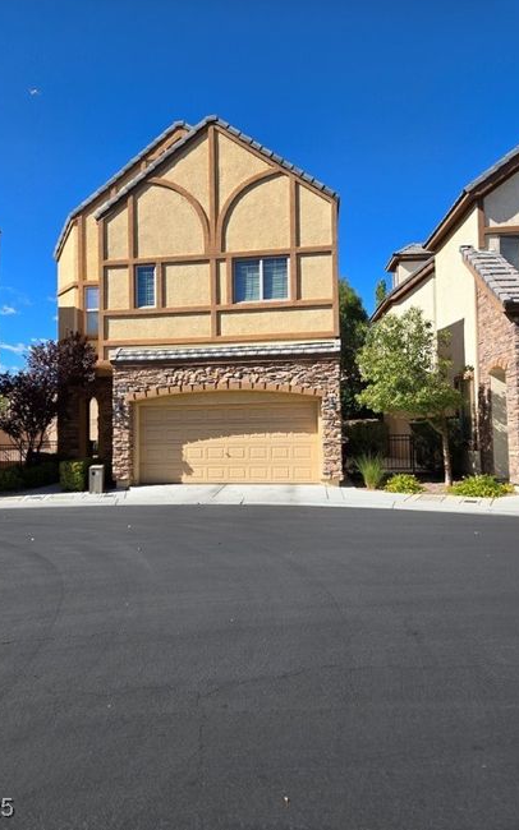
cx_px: 221
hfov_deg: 49.1
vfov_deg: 72.5
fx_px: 566
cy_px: 407
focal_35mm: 25
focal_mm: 5.4
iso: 25
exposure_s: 1/1606
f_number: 1.8
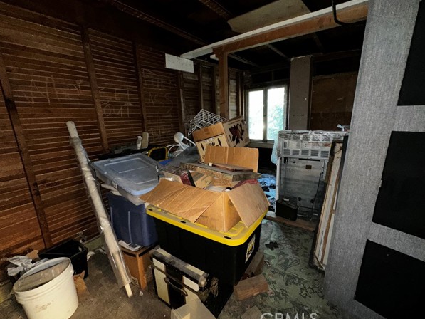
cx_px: 216
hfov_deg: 98.1
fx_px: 184
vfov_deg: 81.8
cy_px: 159
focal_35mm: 15
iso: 200
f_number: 2.2
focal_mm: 2.22
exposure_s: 1/30
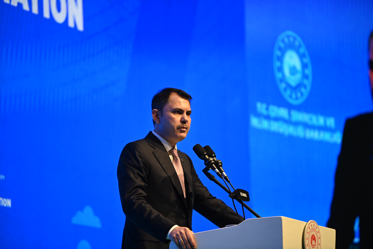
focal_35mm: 200
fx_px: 2072
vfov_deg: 6.9
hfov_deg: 10.3
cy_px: 124
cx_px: 186
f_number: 2.8
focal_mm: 200
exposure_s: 1/400
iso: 500
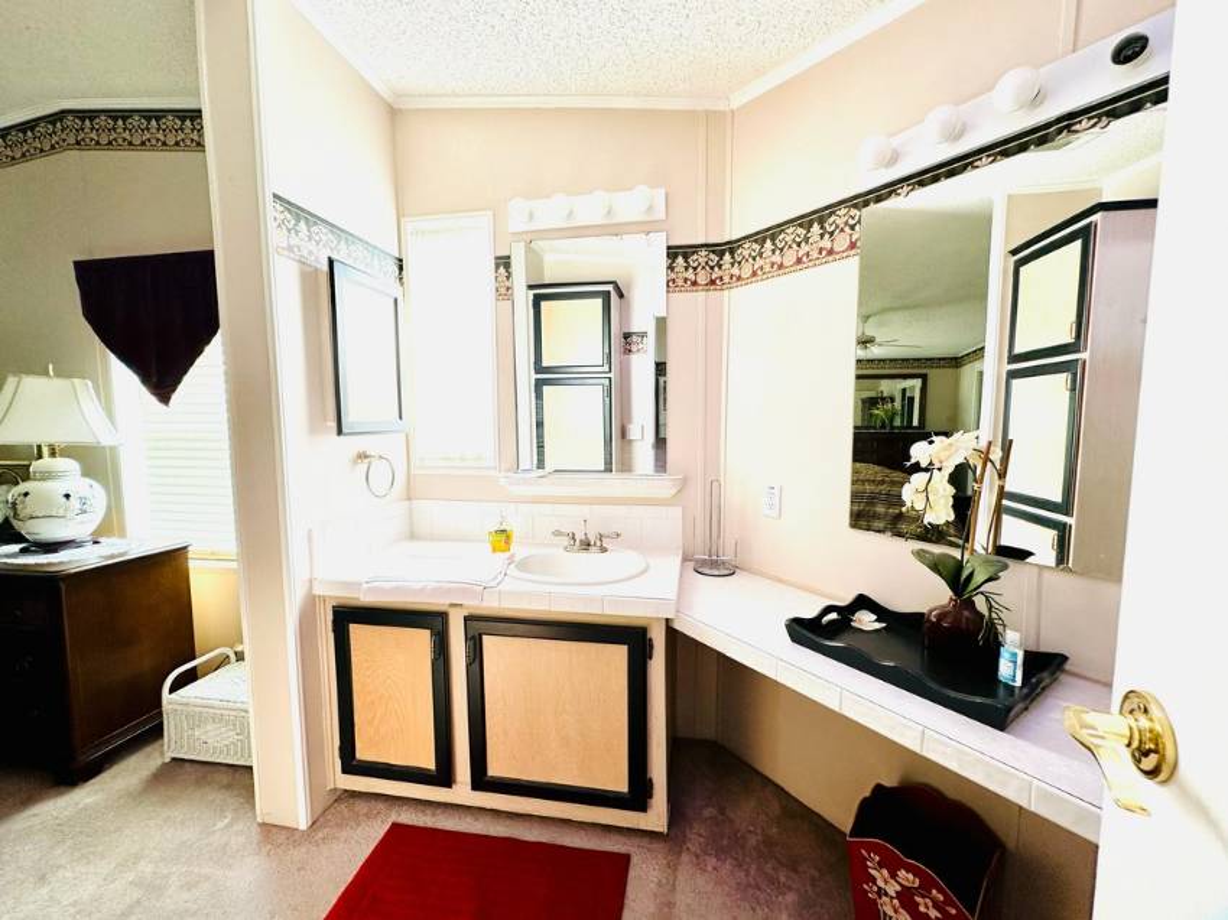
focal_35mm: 14
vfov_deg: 85.6
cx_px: 614
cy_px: 460
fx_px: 497
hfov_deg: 102.1
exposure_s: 1/99
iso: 64
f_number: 2.2
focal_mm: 2.22
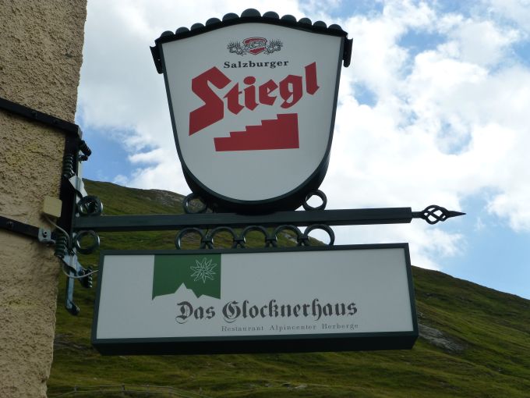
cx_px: 265
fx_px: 674
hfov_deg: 42.9
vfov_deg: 32.9
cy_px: 199
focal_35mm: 44
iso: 160
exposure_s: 1/1300
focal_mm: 7.9
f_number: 4.1
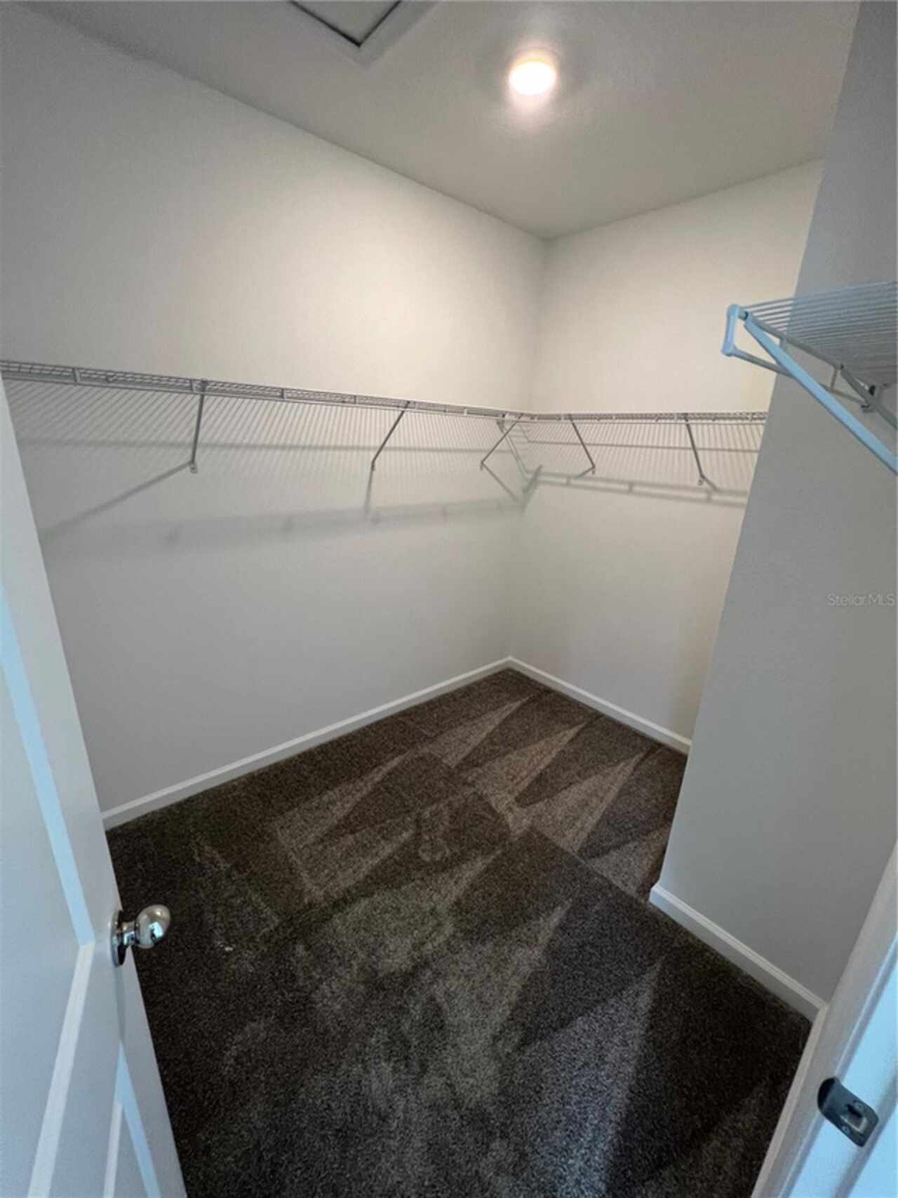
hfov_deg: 89.9
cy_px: 599
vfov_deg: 106.2
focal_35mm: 13
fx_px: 450
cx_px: 449
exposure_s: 1/60
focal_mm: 1.57
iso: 125
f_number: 1.8
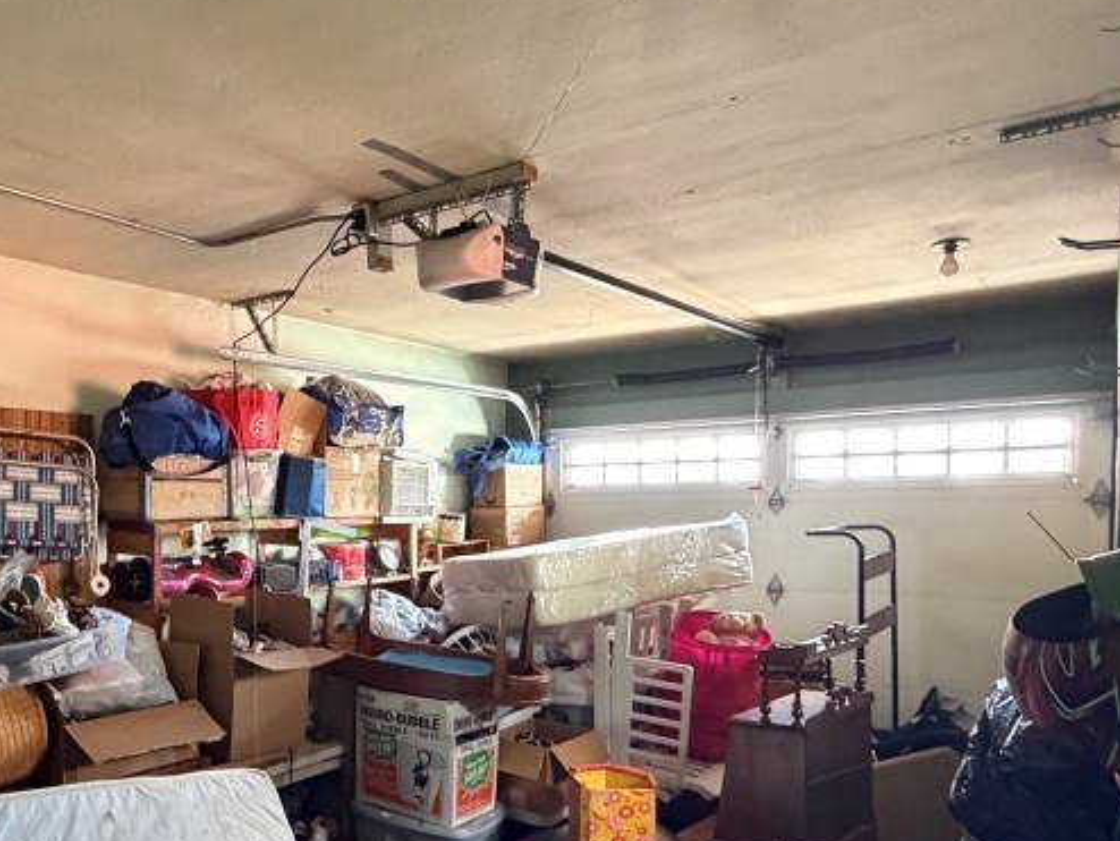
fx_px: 939
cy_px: 546
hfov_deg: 58.5
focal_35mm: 29
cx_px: 281
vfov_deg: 47.6
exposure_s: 1/60
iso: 640
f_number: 2.2
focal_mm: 2.22
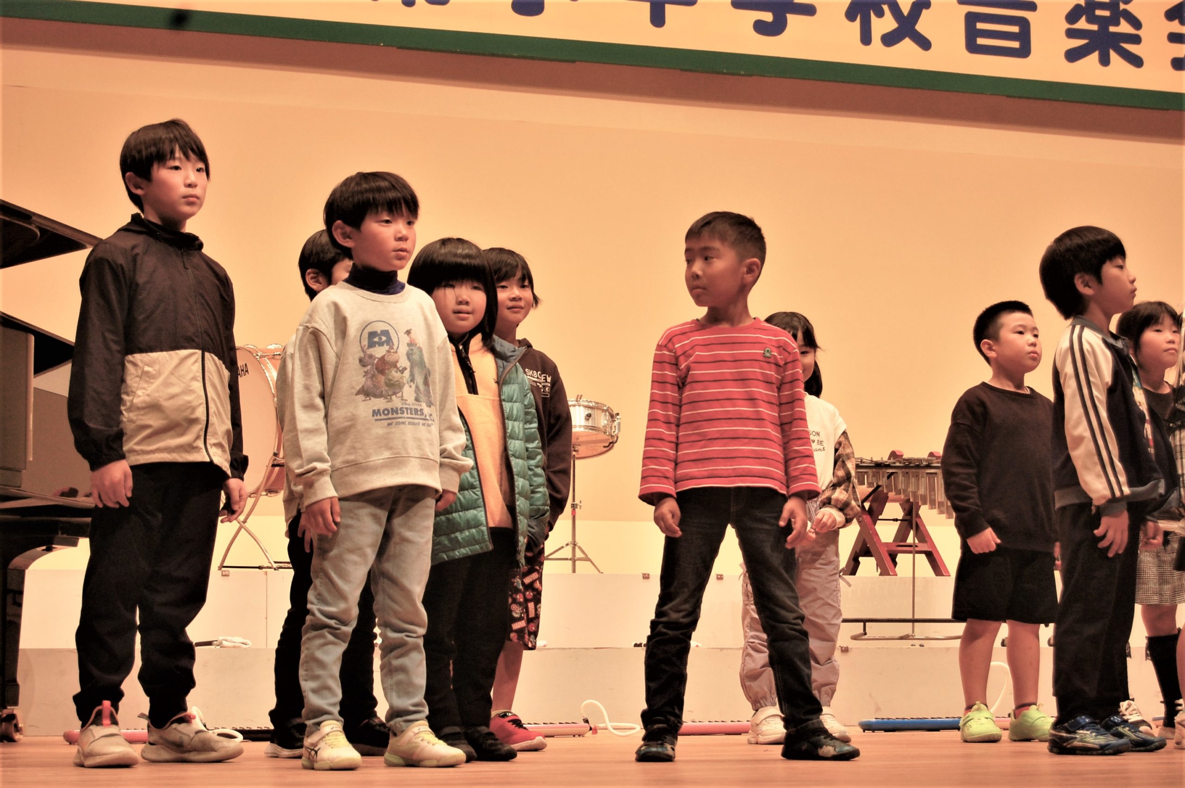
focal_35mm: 75
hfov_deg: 27.0
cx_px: 592
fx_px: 2466
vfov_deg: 18.1
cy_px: 394
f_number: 5.6
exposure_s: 1/50
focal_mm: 50
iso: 400
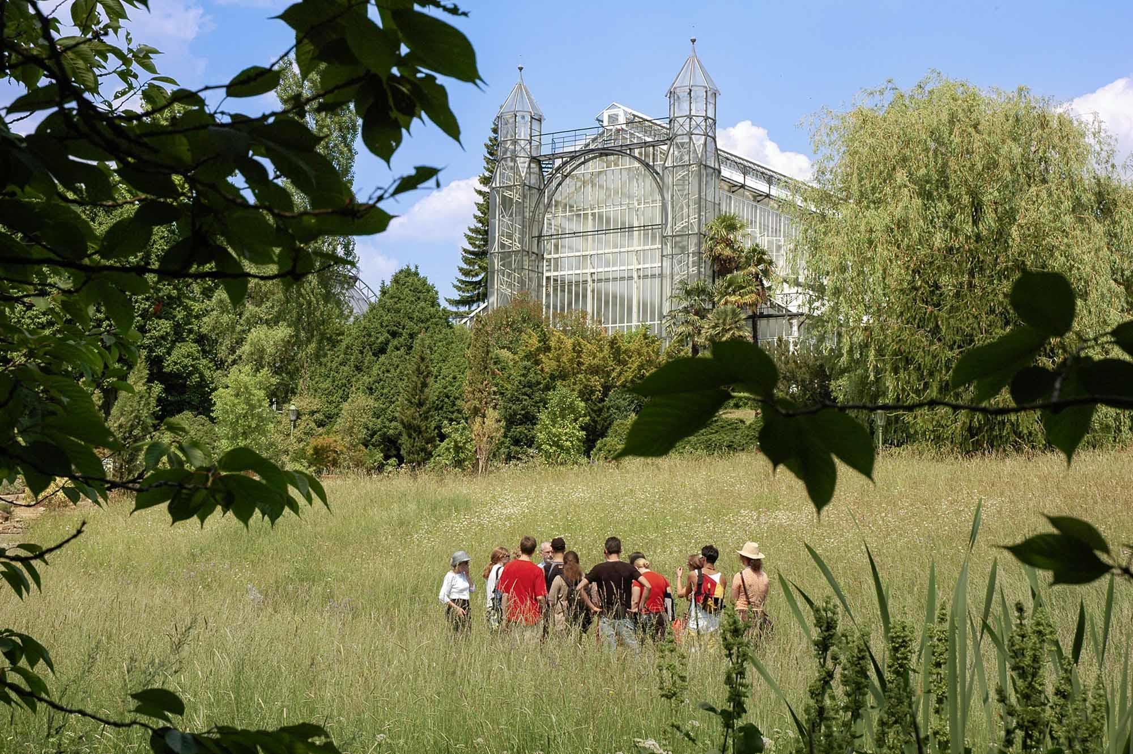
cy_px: 377
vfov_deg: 22.6
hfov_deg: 33.4
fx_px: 1887
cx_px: 566
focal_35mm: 60
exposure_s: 1/320
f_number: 9
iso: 200
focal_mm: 40
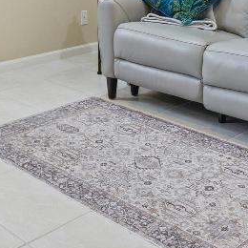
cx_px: 20
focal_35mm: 64
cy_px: -81
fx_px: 519
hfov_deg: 25.9
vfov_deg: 23.5
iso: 320
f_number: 8
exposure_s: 1/200
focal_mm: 17
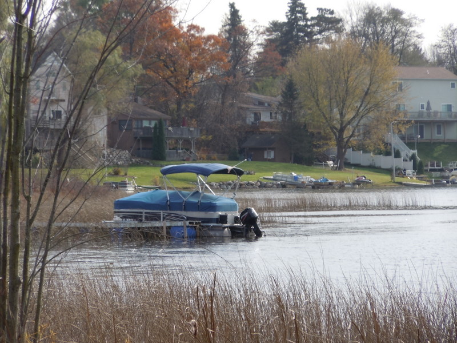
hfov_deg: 10.1
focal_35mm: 196
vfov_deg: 7.6
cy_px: 172
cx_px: 228
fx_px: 2588
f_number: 5.6
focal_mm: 35
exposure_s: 1/200
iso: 100
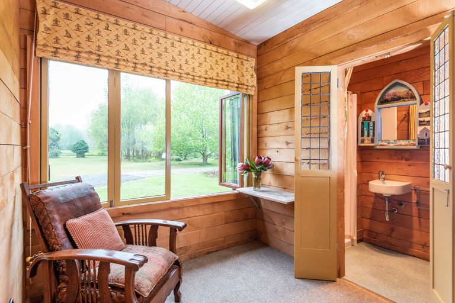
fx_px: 240
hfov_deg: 86.9
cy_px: 152
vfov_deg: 64.6
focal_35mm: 19
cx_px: 228
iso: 250
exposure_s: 1/25
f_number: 5.6
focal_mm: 19
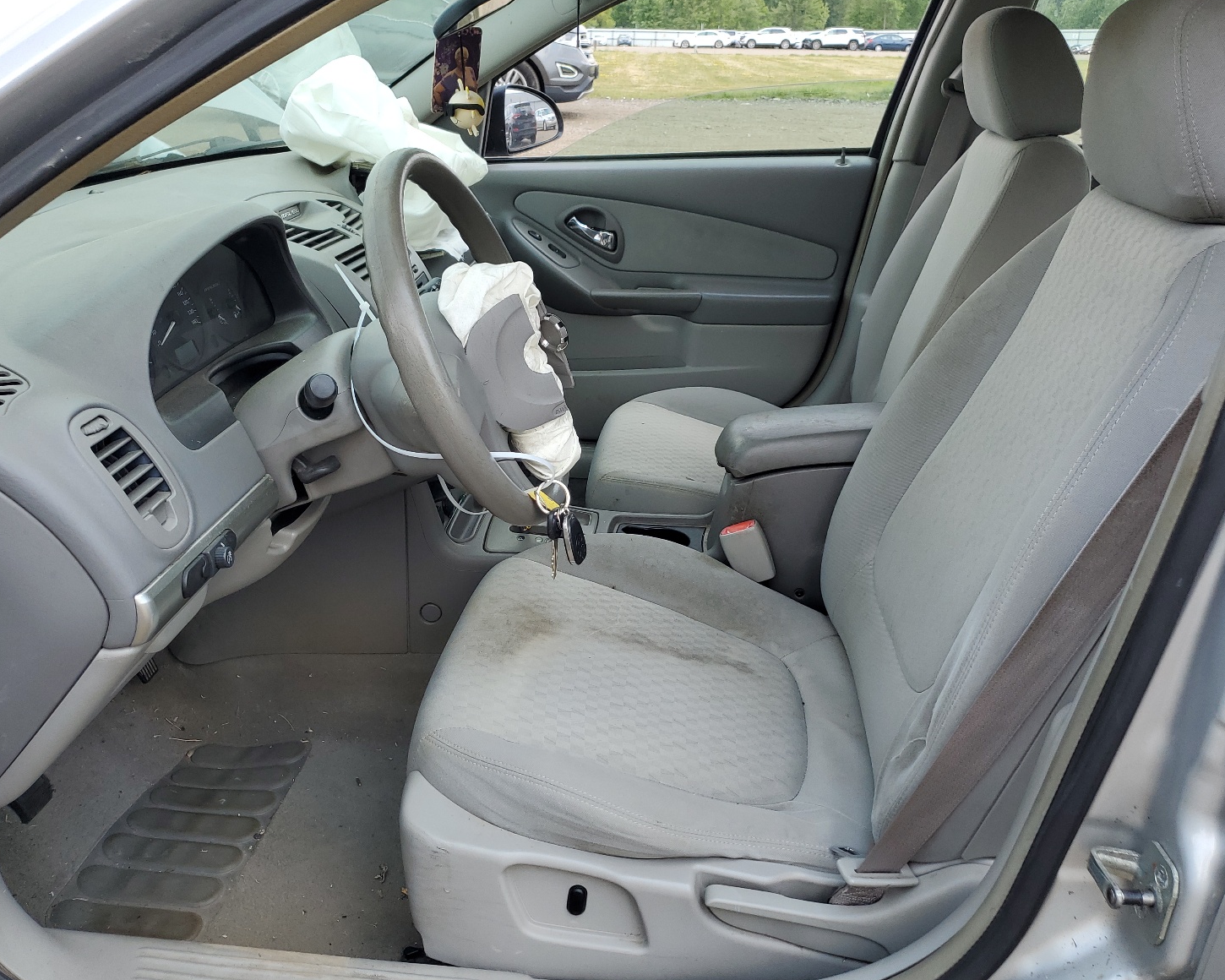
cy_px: 477
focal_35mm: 28
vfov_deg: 51.5
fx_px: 1015
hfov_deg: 62.2
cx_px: 575
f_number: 1.5
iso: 50
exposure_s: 1/909
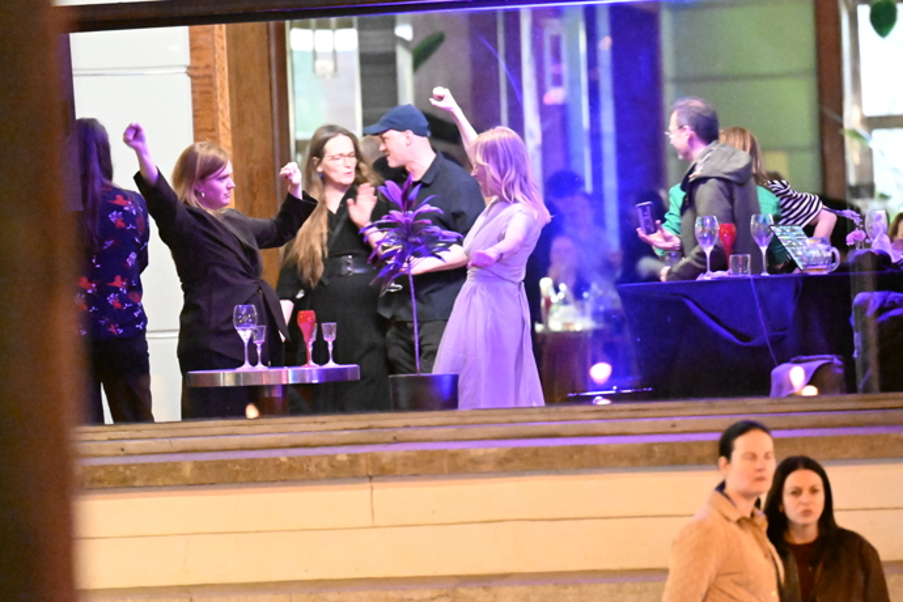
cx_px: 452
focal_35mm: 300
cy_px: 301
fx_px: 7524
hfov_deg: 6.9
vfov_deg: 4.6
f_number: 2.8
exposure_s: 1/80
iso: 25600
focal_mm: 200
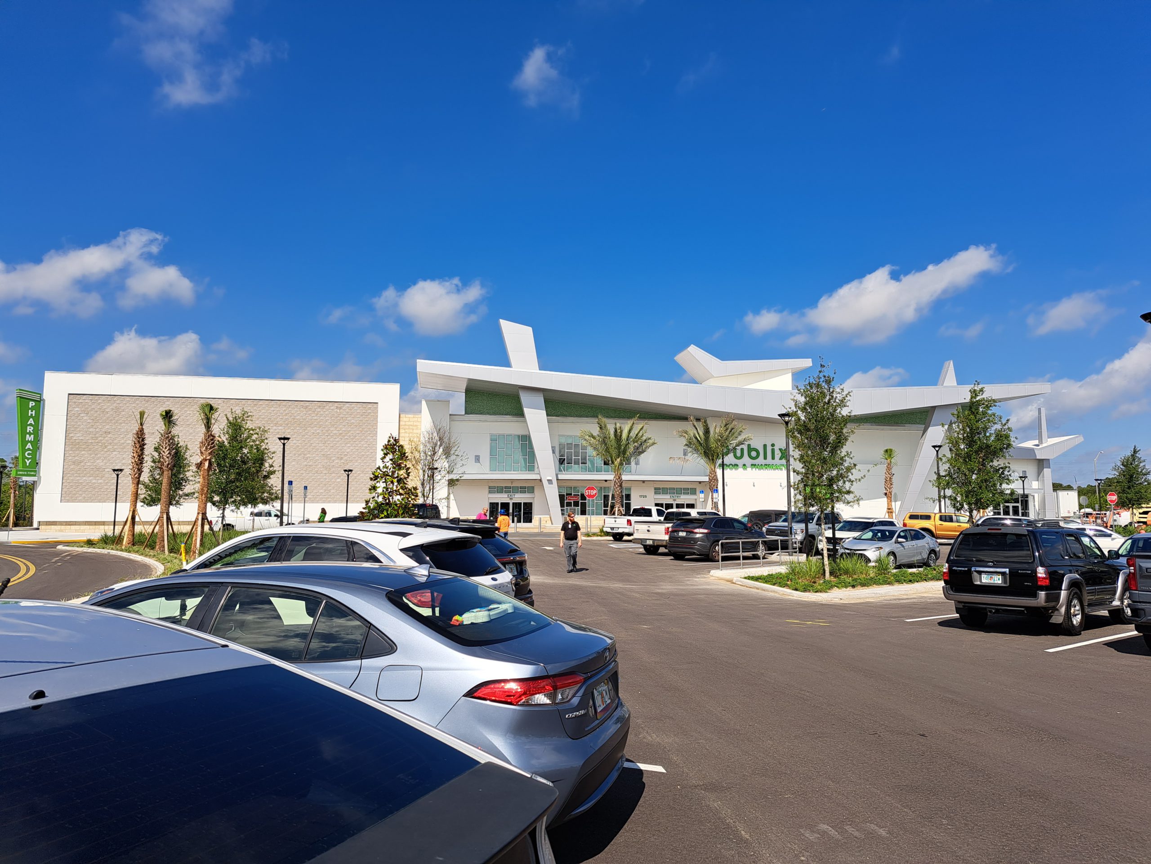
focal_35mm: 24
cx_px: 576
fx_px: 798
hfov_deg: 71.6
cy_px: 432
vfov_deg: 56.8
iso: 50
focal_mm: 5.23
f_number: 1.8
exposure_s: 1/1855
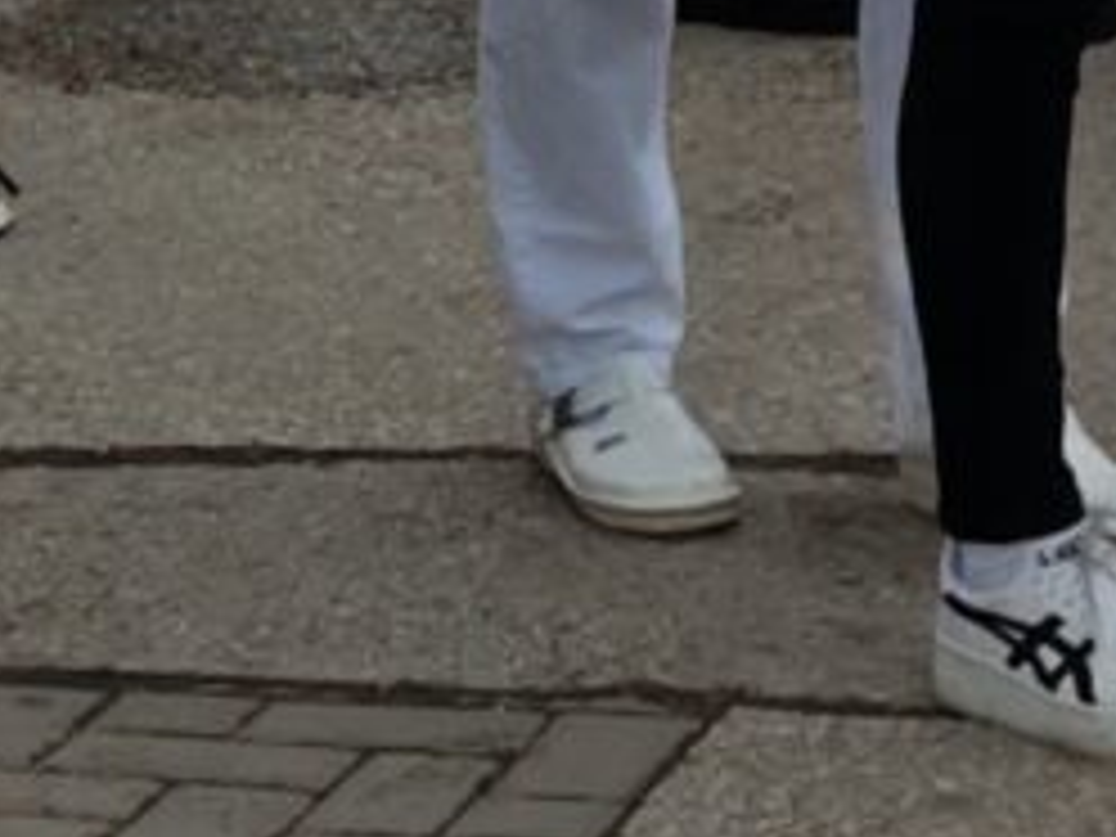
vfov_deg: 5.4
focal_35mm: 272
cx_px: 468
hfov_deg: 7.3
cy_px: -333
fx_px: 8769
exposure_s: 1/2000
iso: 200
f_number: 2
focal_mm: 8.72
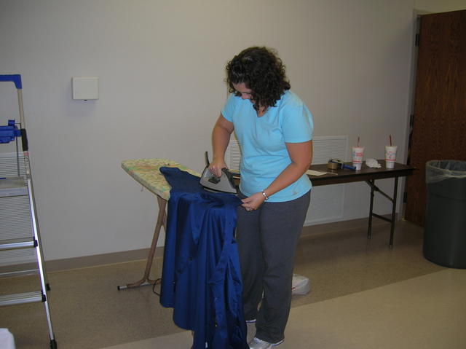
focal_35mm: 34
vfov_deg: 41.7
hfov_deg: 54.0
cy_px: 174
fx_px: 457
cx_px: 233
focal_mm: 5.7
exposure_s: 1/60.1
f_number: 2.9
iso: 50
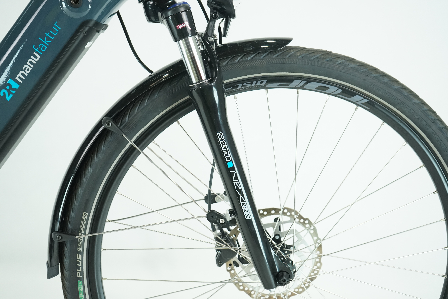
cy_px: 150
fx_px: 535
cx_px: 224
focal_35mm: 43
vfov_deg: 31.2
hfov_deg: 45.4
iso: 2500
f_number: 5.6
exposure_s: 1/200
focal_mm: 43
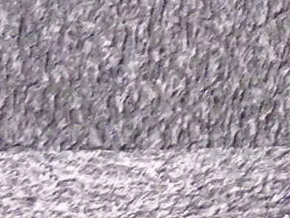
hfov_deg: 10.4
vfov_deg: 7.9
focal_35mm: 186
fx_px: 1559
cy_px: -54
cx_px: 393
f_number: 3.2
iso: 800
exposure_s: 1/15
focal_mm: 4.6
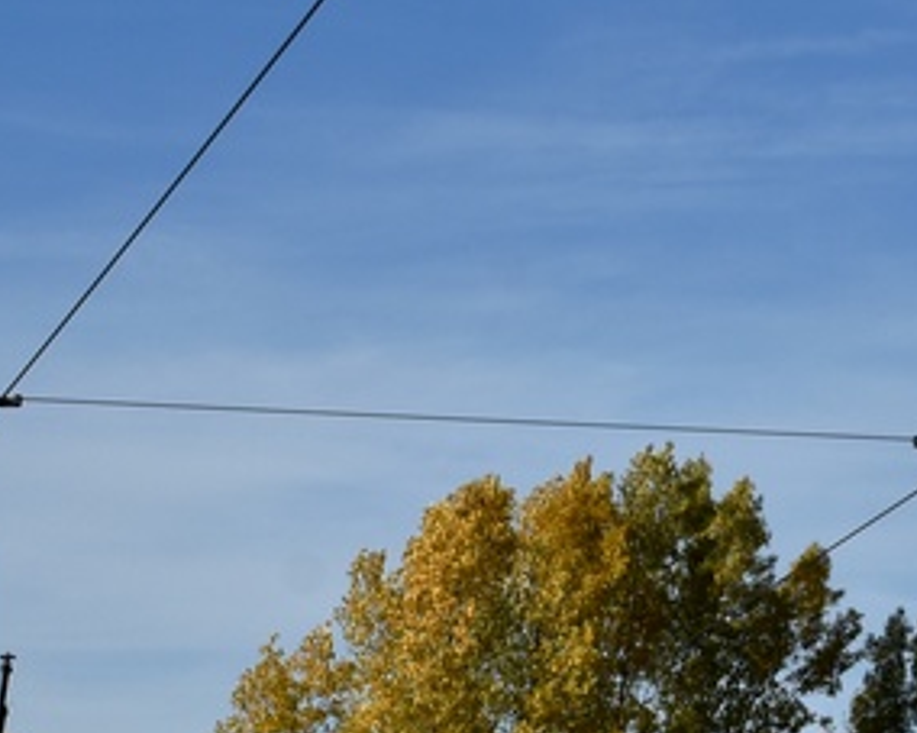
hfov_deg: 8.5
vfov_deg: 6.8
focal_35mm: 226
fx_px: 6131
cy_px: 852
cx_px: 707
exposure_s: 1/400
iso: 125
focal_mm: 38
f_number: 10
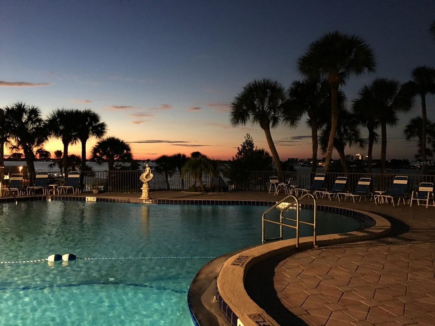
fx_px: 364
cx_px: 218
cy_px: 163
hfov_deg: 61.7
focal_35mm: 29
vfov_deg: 48.2
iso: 125
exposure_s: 1/4
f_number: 2.2
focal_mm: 4.15
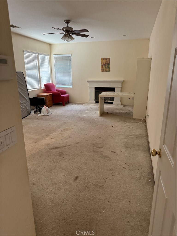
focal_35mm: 24
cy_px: 118
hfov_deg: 56.8
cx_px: 88
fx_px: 164
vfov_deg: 71.6
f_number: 1.78
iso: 400
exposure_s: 1/60
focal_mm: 6.76
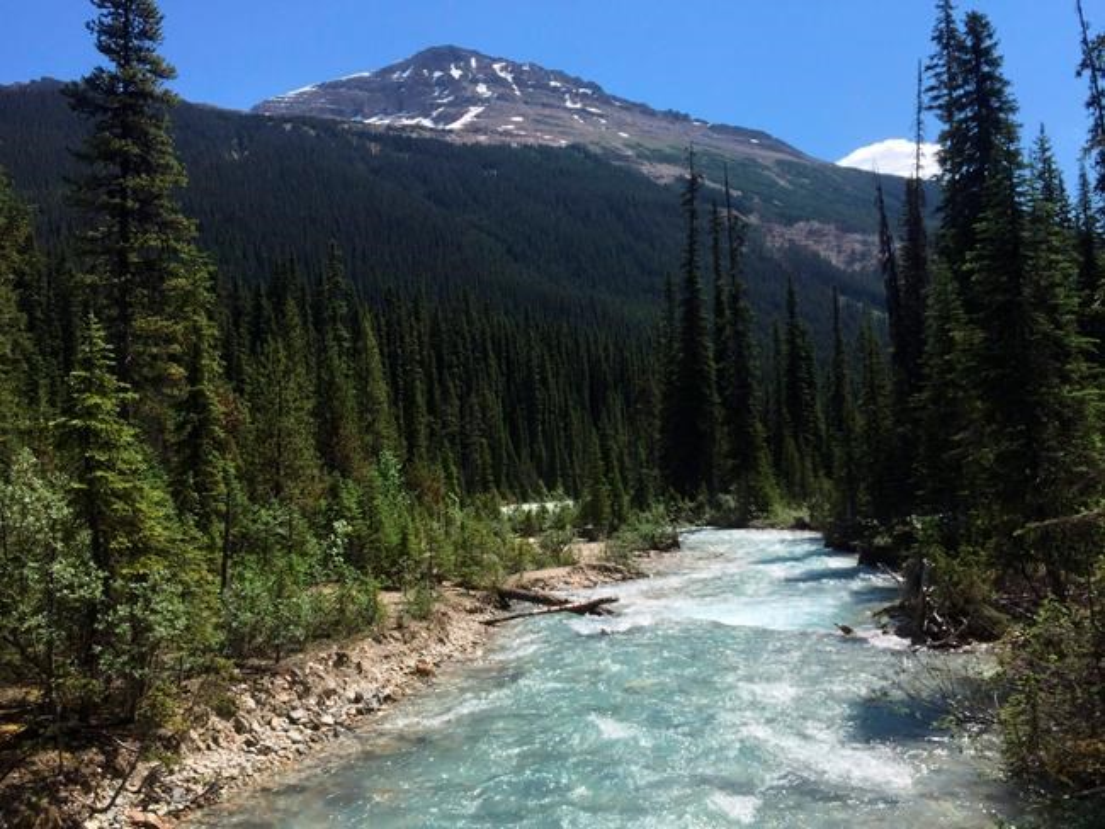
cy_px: 414
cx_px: 552
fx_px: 926
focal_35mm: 29
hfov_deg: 61.6
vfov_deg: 48.3
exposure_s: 1/2639
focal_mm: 4.15
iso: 32
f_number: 2.2
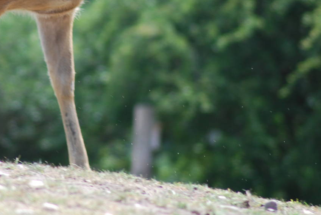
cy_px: 23
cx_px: 64
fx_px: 5304
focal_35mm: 594
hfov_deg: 3.5
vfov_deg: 2.3
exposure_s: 1/250
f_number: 5
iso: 200
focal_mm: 210
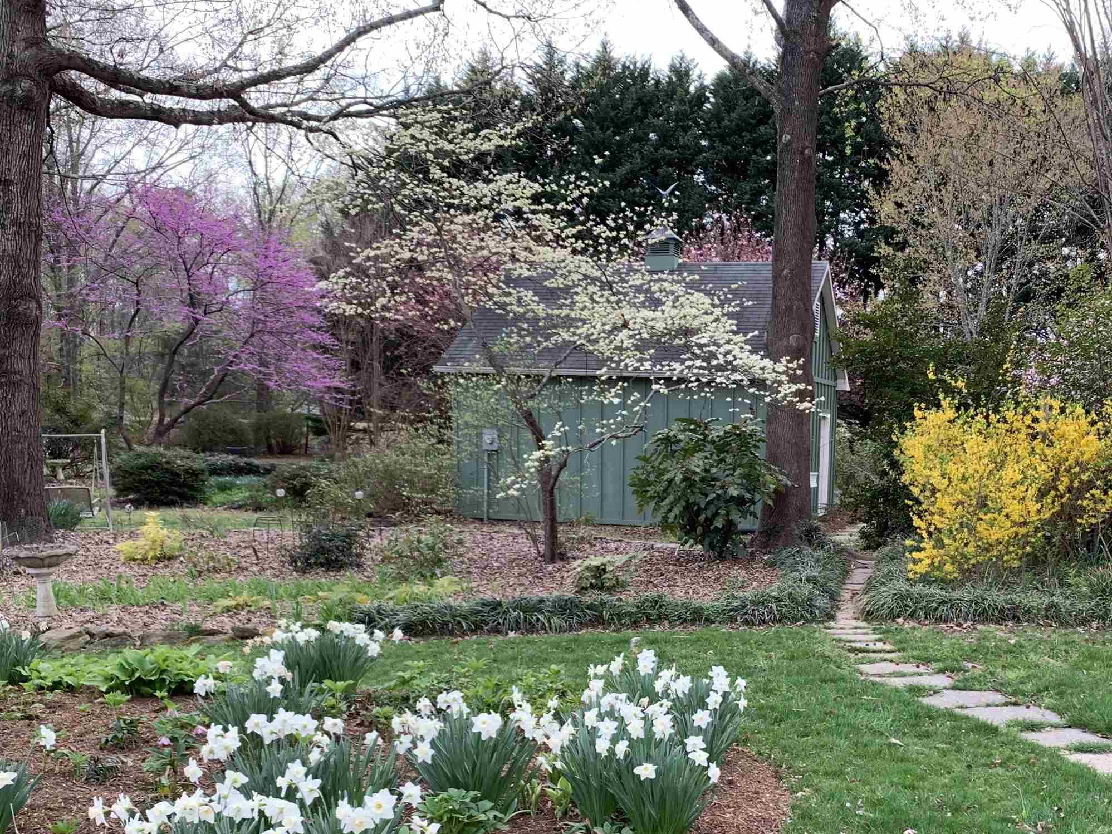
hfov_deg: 46.2
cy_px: 631
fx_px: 1285
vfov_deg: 35.1
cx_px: 722
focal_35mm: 40
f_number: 1.8
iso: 25
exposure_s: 1/289
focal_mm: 4.25
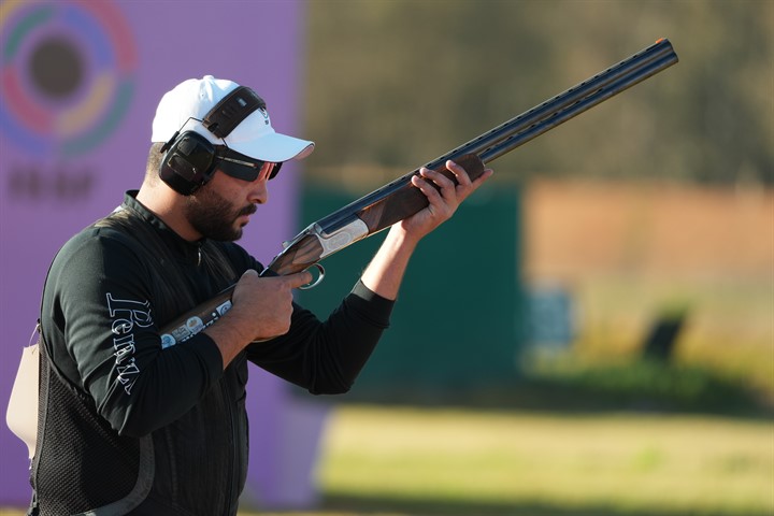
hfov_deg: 3.9
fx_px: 11373
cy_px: 258
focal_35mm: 529
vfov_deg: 2.6
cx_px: 387
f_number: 6.3
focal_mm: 529
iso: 500
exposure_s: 1/640
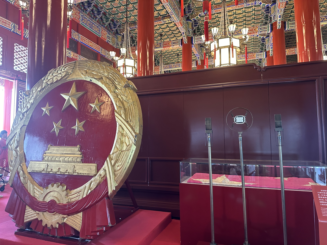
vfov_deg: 56.8
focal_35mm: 24
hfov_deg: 71.6
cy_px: 122
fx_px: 227
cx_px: 164
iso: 320
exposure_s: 1/50
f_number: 1.78
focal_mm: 6.86
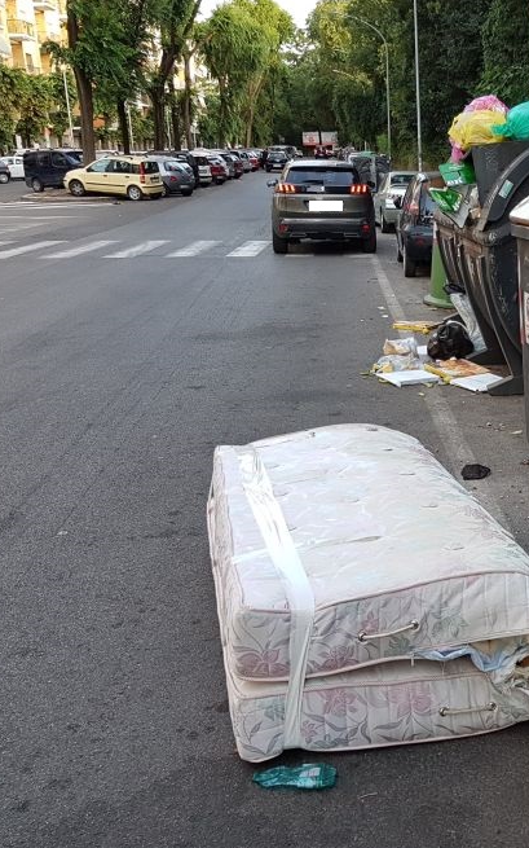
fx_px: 923
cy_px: 438
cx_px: 537
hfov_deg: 29.7
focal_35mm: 40
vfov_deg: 49.3
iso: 64
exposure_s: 1/100
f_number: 1.7
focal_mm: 4.2
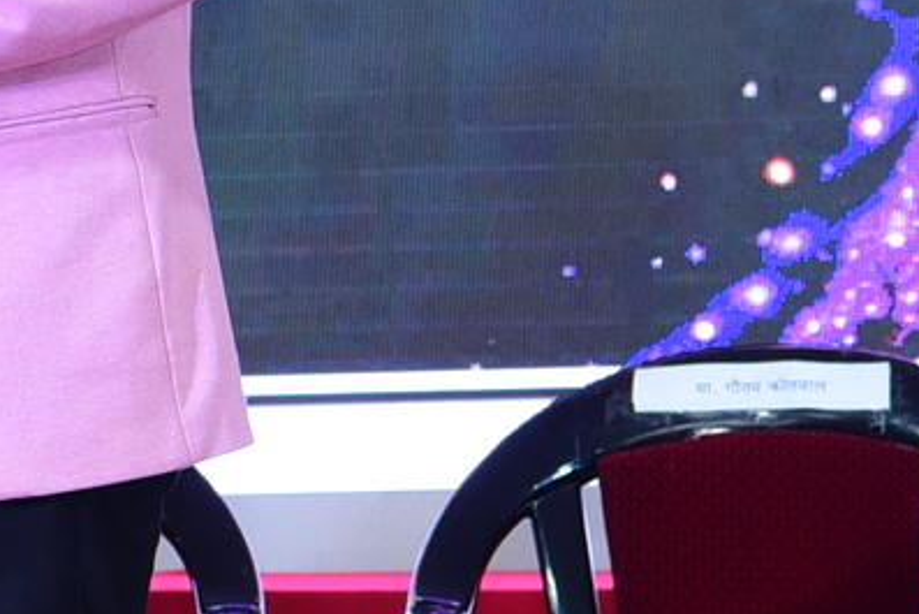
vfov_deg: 3.5
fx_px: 10163
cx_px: -889
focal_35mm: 398
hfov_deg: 5.1
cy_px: 9
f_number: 5.6
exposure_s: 1/160
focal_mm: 70
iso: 800
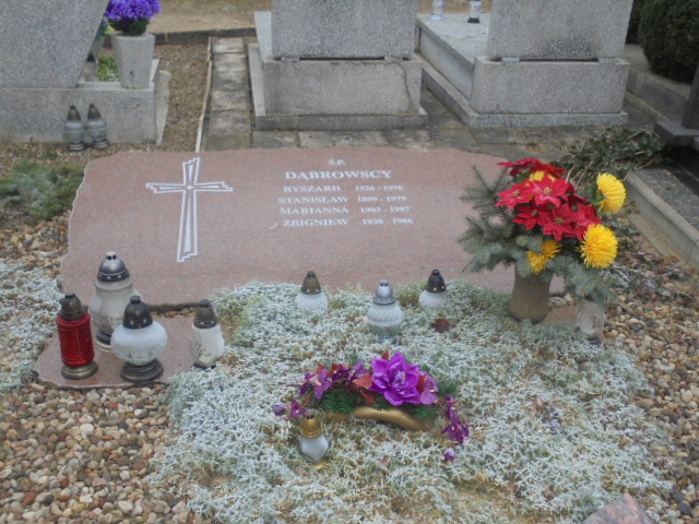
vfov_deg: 37.7
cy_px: 262
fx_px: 767
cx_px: 350
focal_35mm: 38
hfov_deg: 49.0
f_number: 4.2
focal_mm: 6.9
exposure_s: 1/30
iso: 100
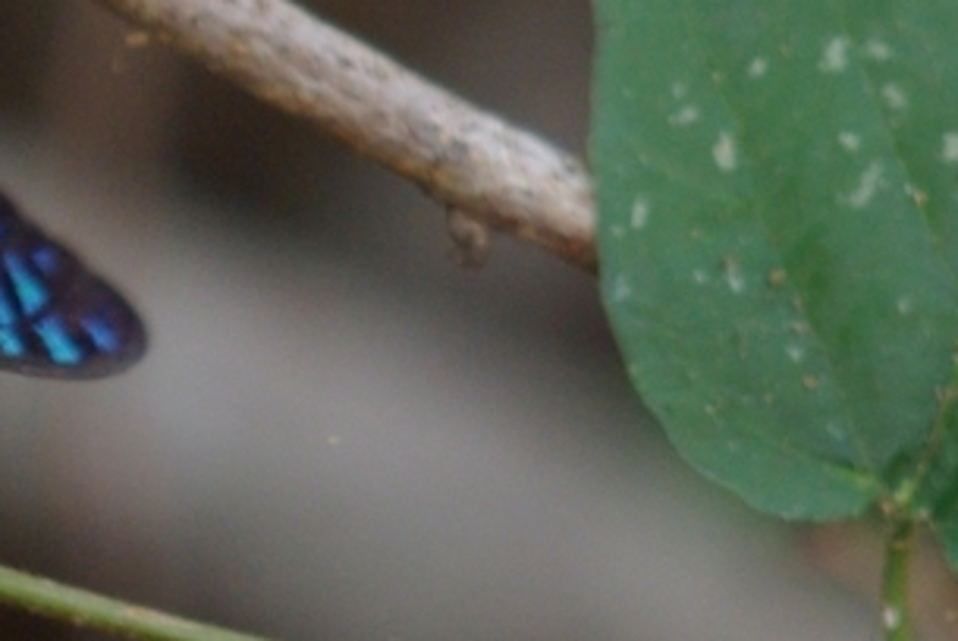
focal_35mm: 1122
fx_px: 29885
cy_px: -149
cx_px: -707
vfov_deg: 1.2
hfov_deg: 1.8
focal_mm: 200
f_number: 4
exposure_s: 1/45
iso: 400
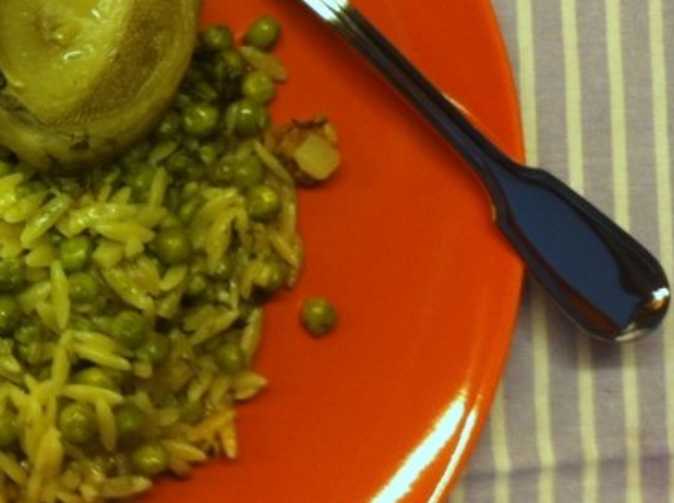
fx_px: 1399
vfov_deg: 20.3
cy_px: 150
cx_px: 0
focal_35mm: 72
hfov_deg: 25.7
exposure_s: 1/15
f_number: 2.8
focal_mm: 3.85
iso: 100
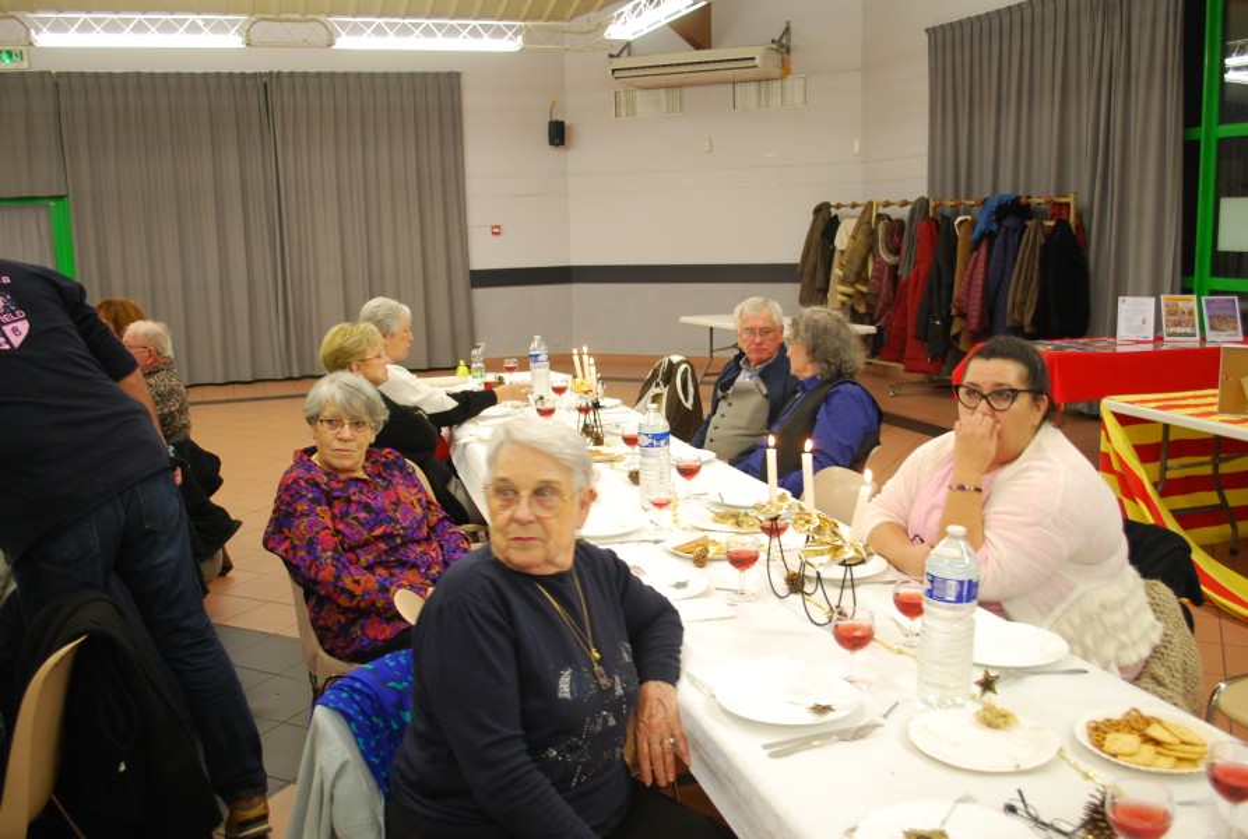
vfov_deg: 40.2
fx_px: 1147
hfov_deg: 57.1
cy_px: 420
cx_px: 624
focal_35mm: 33
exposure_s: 1/25
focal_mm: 22
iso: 400
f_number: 4
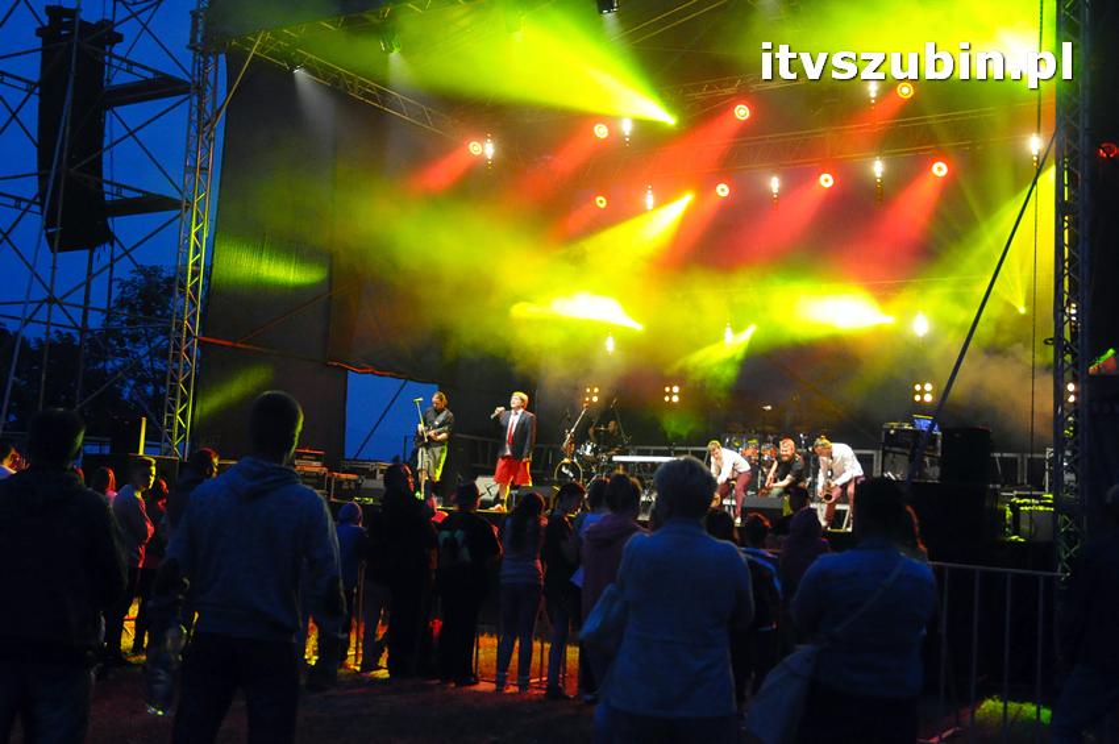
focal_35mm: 44
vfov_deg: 30.8
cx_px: 560
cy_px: 372
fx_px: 1351
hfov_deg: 45.0
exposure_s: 1/40
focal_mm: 29
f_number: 3.8
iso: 3200
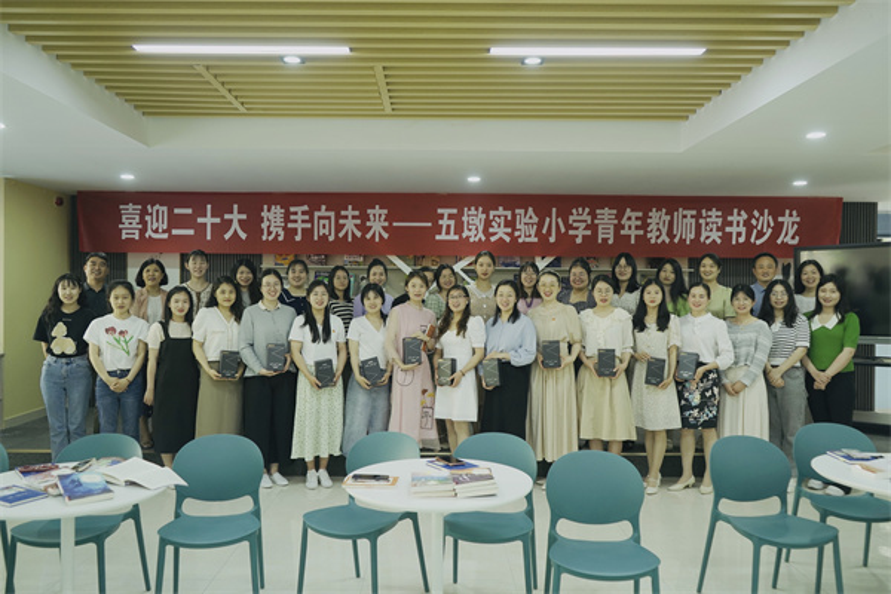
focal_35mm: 28
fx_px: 693
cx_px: 446
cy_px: 297
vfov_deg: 46.4
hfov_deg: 65.5
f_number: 4.5
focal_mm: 28
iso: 1600
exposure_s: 1/100
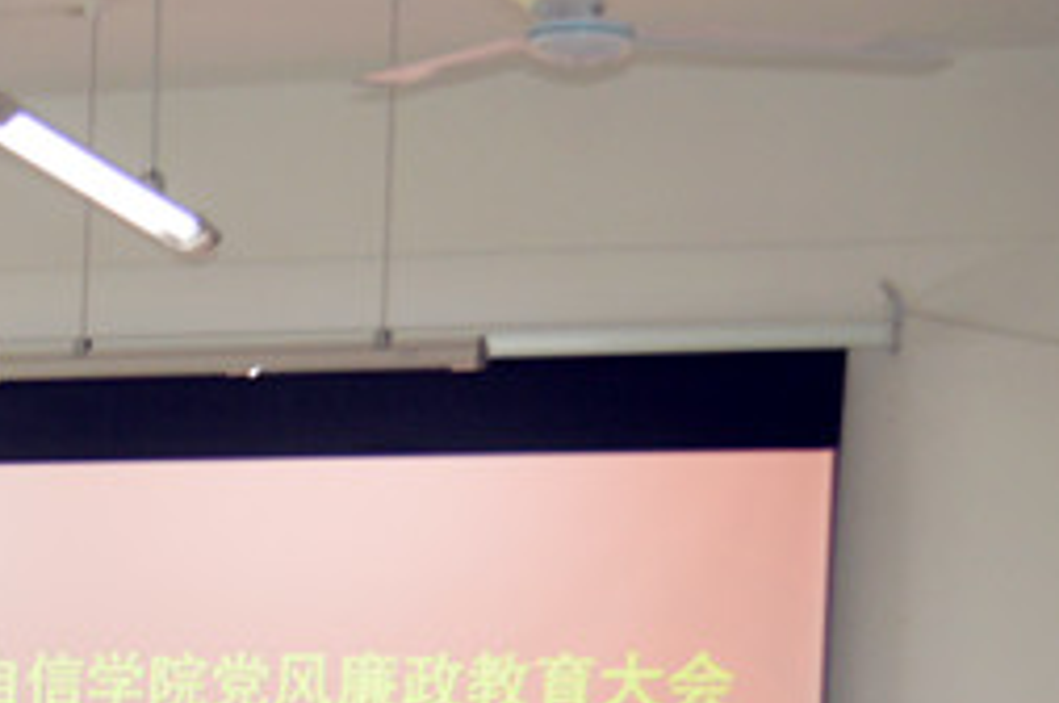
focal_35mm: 133
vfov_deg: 10.0
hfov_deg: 14.8
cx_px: -318
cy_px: 1065
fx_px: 3907
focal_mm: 28
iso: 640
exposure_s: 1/60
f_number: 4.5
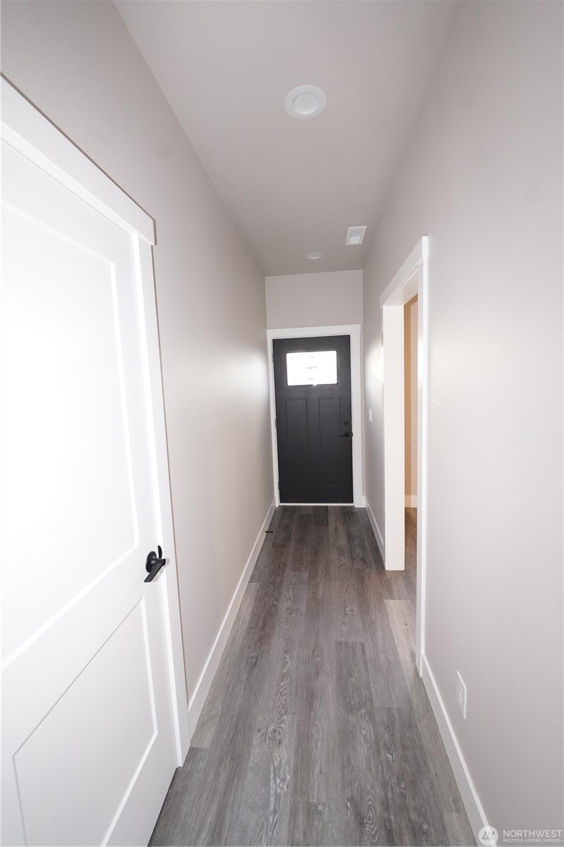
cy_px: 424
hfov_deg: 81.2
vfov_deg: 104.3
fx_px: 329
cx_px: 282
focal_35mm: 14
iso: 1250
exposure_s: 1/160
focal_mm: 14
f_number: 4
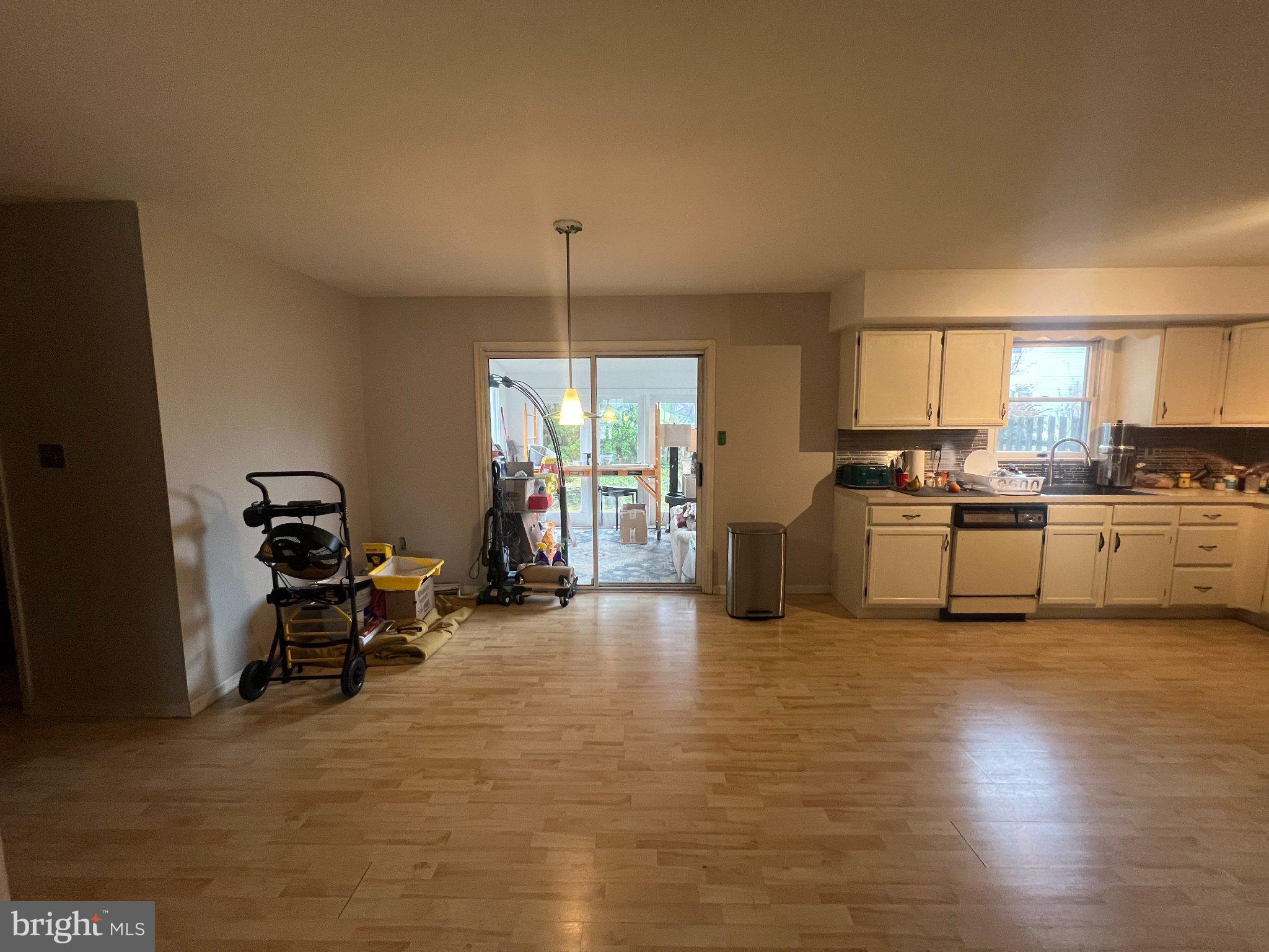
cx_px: 634
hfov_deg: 106.2
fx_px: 477
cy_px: 476
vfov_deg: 89.9
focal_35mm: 13
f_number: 1.8
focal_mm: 1.57
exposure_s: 1/60
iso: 320
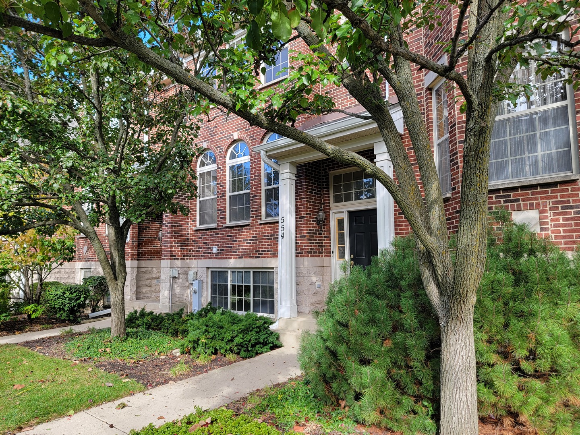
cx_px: 290
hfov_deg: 71.6
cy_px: 218
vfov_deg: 56.8
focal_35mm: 24
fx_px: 402
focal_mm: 6.7
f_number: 1.8
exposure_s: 1/137
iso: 16
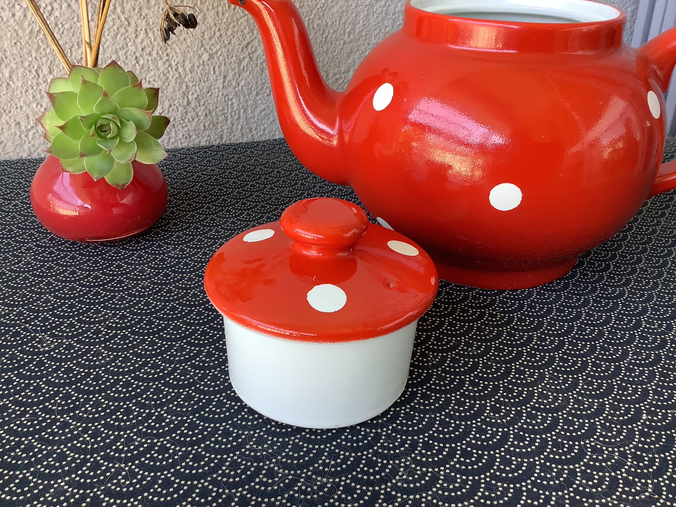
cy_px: 254
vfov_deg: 45.4
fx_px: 605
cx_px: 338
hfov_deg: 58.4
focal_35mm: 31
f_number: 2.4
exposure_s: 1/60
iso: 64
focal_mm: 3.3
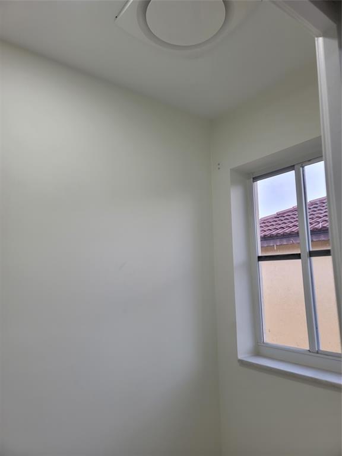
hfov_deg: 54.9
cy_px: 228
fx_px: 329
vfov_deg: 69.4
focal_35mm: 25
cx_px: 171
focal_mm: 7
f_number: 1.8
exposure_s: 1/120
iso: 40
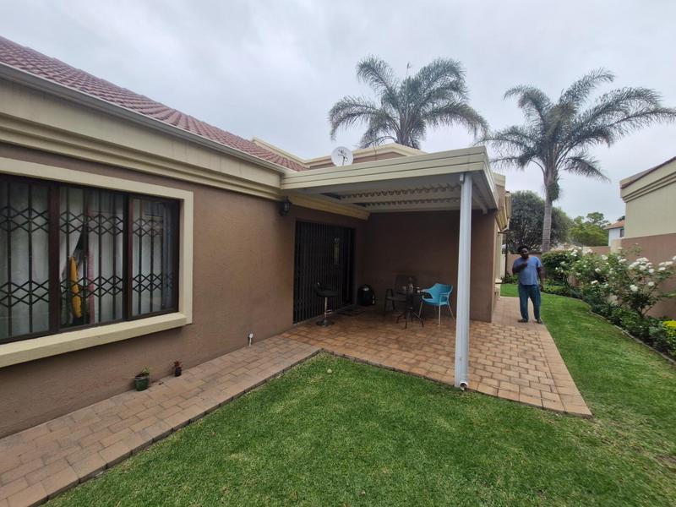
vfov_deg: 89.9
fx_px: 254
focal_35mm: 13
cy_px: 254
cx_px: 338
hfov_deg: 106.2
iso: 50
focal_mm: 1.74
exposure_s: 1/548
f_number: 2.2
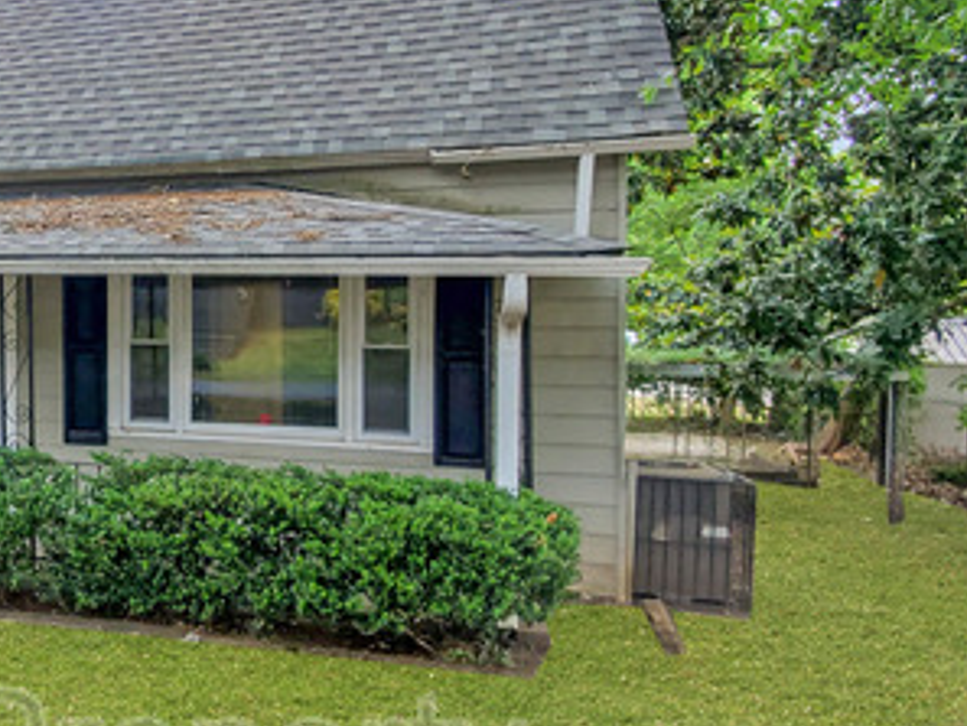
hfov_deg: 41.5
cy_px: 440
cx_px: -104
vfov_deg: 40.5
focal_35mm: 35
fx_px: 978
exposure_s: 1/210
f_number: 2.2
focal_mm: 1.8
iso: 50
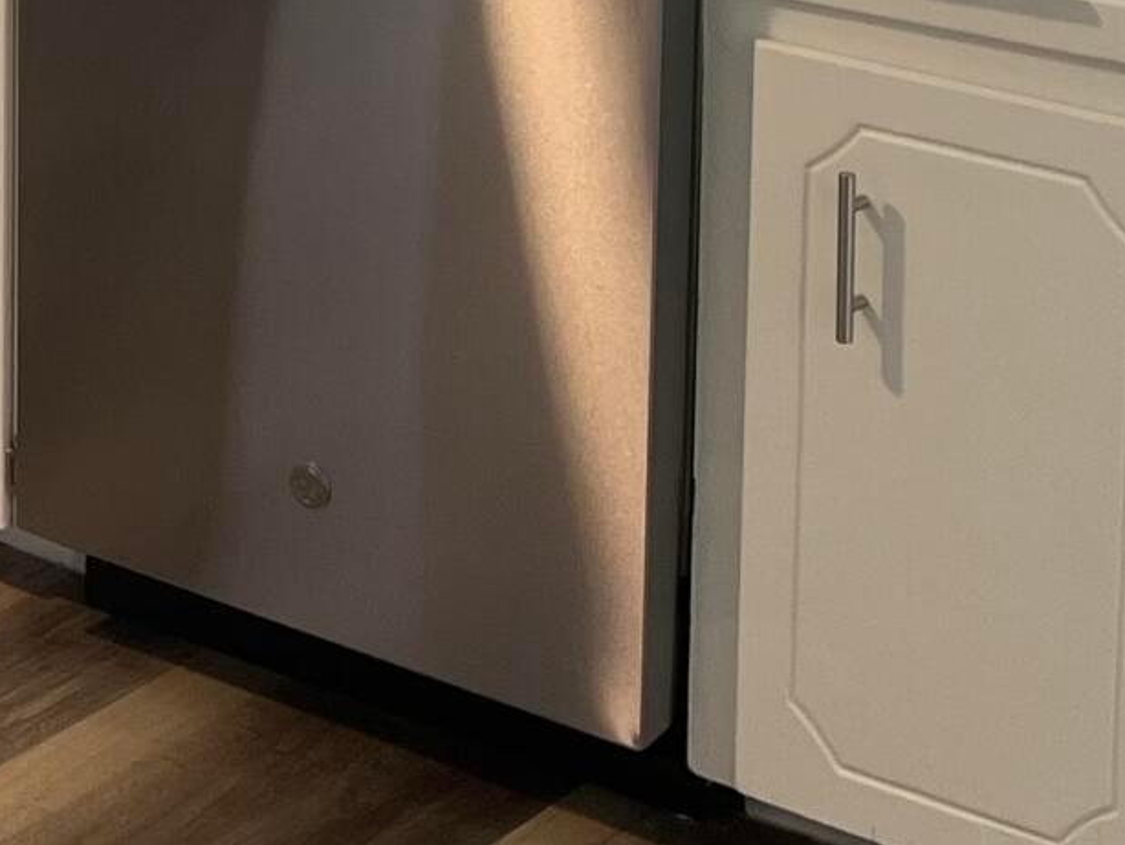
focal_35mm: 127
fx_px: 4129
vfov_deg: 10.9
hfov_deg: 14.8
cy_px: -667
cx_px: -376
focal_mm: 5.7
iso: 64
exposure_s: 1/60
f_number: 1.5
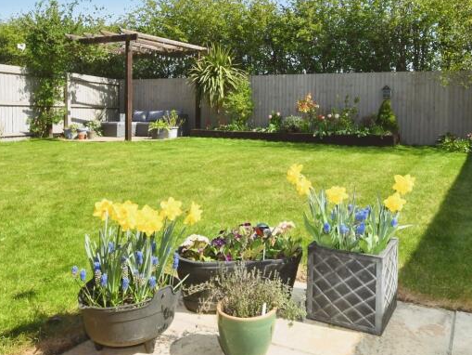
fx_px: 396
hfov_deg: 61.3
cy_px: 150
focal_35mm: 29
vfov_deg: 48.1
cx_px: 272
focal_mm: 10
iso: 800
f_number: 16
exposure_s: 1/250
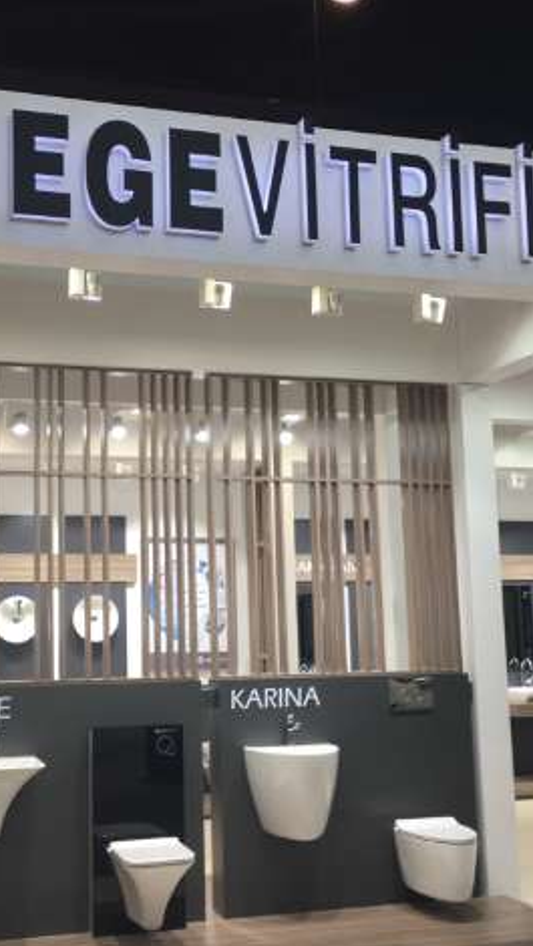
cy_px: 479
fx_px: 1078
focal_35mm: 43
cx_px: 183
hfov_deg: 27.6
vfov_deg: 47.3
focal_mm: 4.15
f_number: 2.2
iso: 25
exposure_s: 1/50
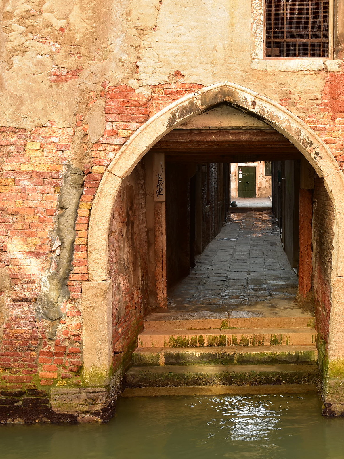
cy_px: 229
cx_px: 275
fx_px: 729
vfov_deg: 34.9
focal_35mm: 55
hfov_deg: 26.1
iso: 100
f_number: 14
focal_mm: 38
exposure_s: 1/10
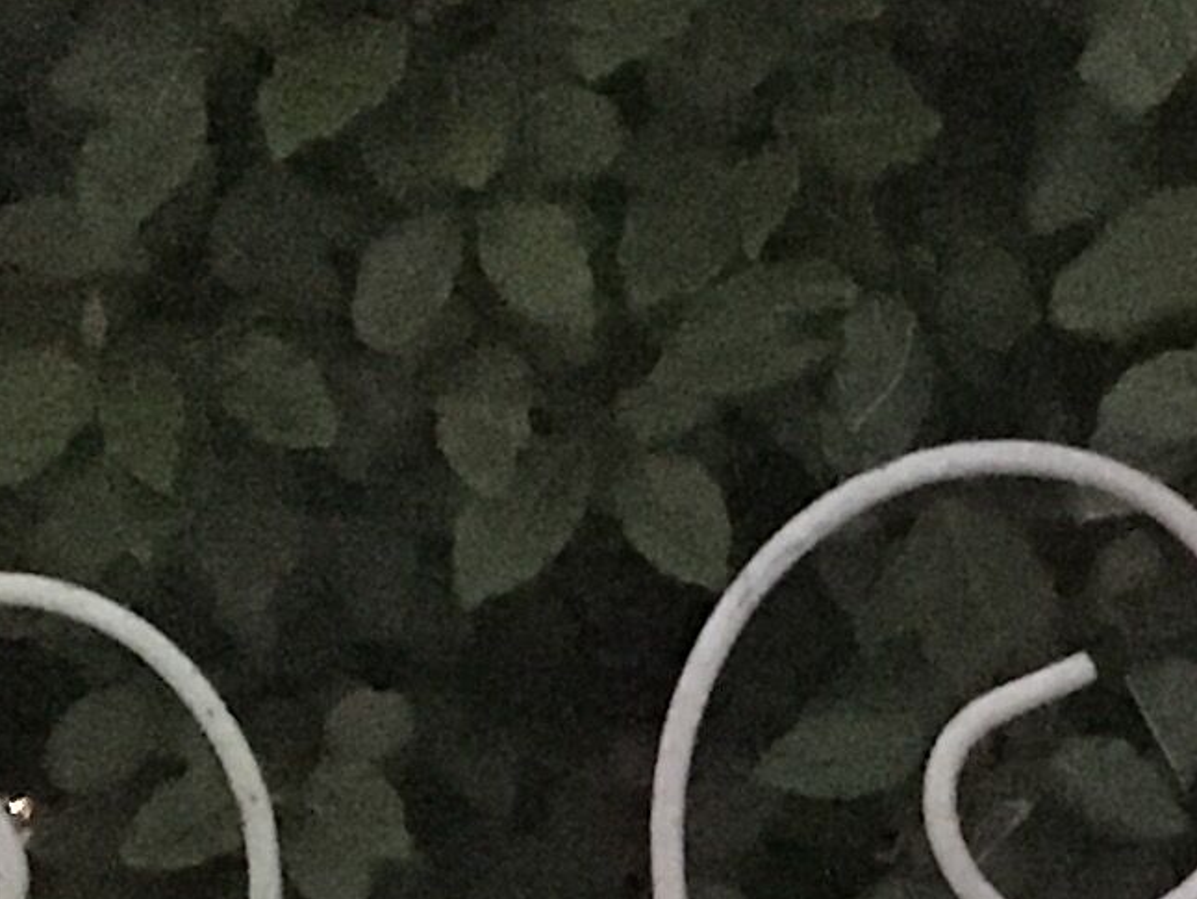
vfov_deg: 7.9
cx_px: 1734
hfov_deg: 10.6
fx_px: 6261
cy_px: 1729
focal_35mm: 181
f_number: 2.2
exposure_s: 1/17
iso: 1250
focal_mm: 4.15
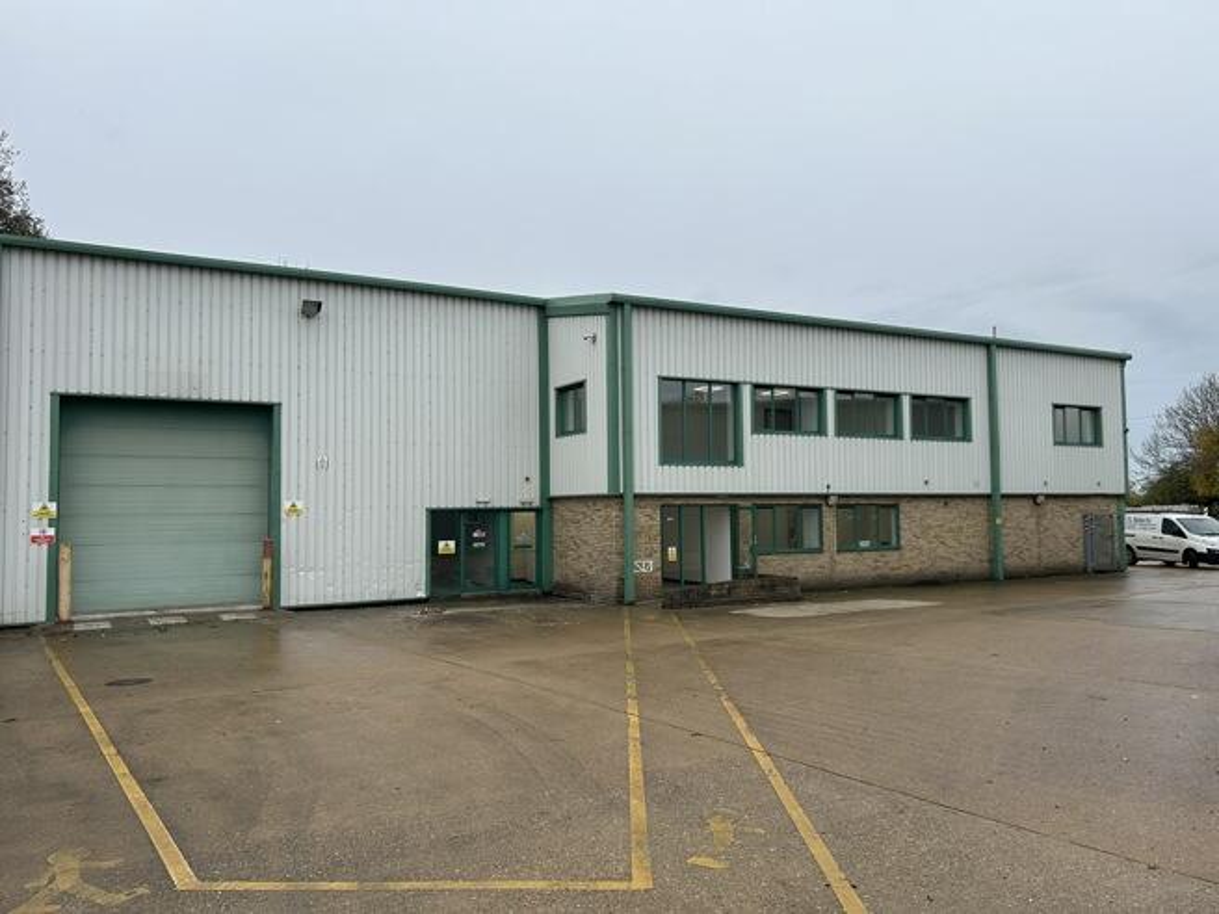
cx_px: 610
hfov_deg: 67.3
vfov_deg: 53.1
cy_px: 457
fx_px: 916
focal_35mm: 26
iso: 50
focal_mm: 5.7
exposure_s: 1/1029
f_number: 1.5
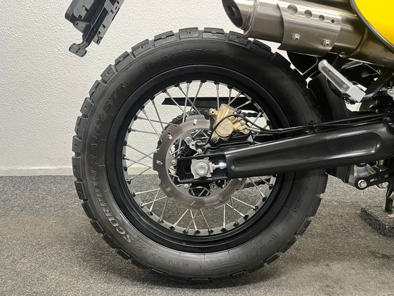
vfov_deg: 53.1
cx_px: 197
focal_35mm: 26
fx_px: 296
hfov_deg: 67.3
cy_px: 148
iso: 320
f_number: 1.6
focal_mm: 5.1
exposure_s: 1/50
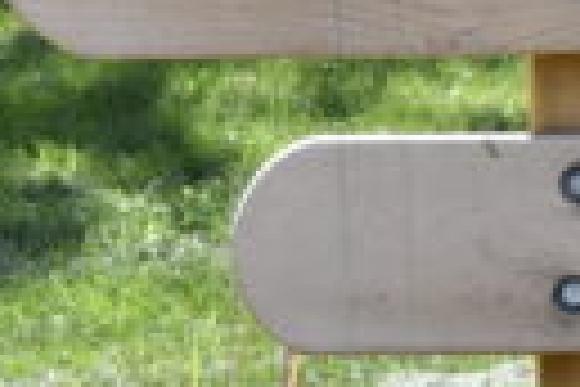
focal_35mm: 651
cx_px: 1839
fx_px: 10488
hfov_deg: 3.1
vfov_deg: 2.1
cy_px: 160
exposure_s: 1/250
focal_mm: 55
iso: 200
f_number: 8
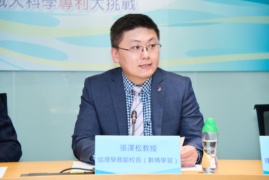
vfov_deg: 15.4
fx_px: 665
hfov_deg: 22.9
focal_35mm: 89
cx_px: 134
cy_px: 90
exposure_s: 1/100
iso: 2000
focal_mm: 89
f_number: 5.6
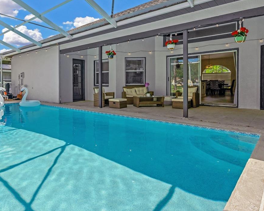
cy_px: 80
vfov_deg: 58.1
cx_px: 79
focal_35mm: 24
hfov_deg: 67.4
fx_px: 188
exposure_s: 1/400
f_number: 8
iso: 250
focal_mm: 14
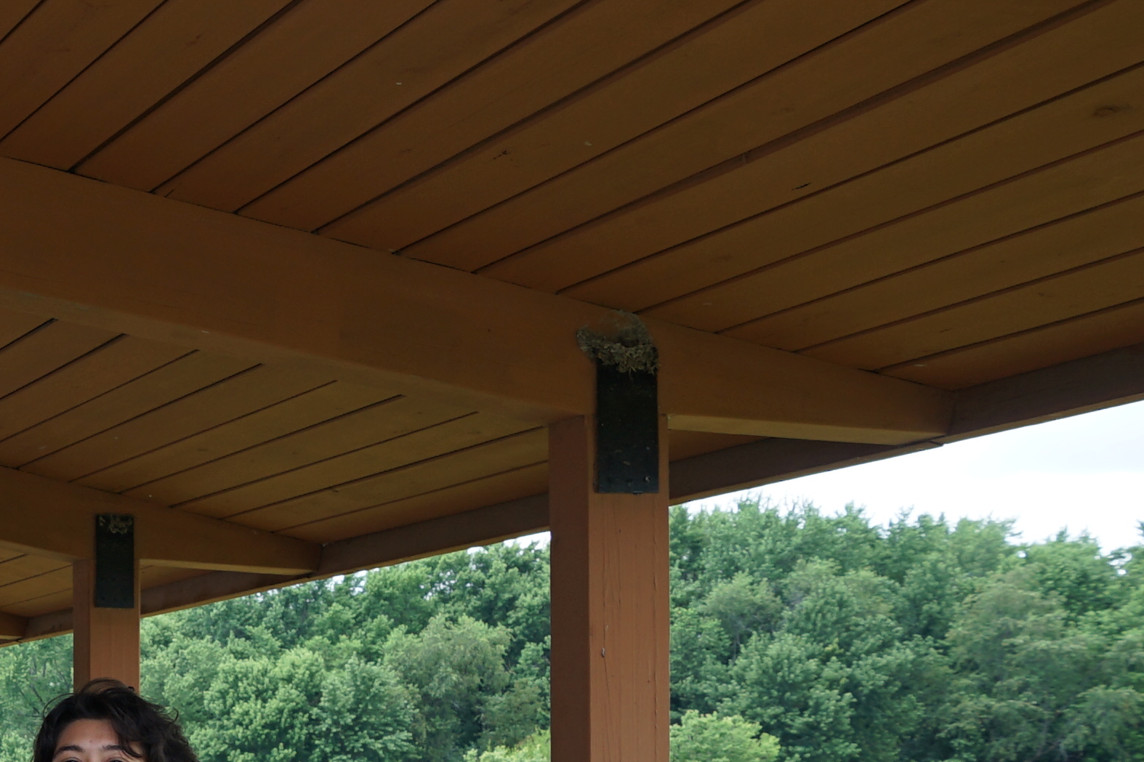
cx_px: -855
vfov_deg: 21.4
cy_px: 789
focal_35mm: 61
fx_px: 1938
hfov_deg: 22.1
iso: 100
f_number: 6.3
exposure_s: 1/80
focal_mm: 16
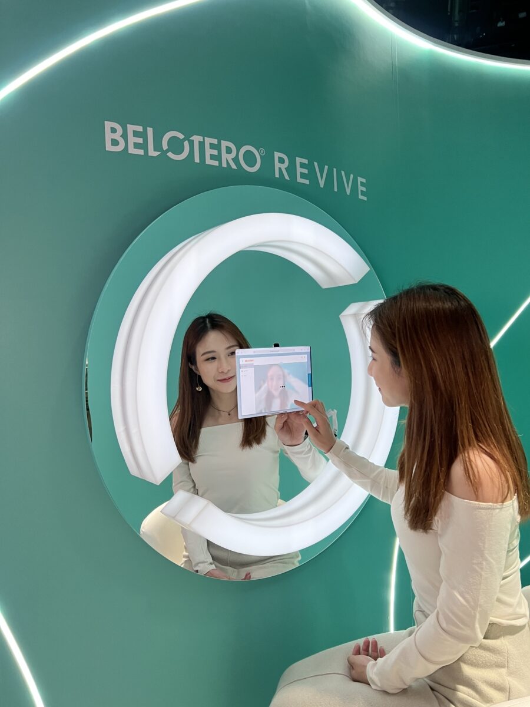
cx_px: 265
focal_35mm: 26
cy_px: 354
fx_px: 531
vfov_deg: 67.3
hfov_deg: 53.1
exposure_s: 1/79
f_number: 1.5
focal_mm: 5.7
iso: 125
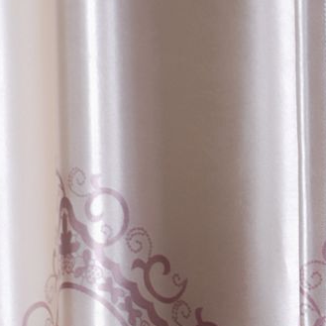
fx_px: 4955
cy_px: 571
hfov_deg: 3.7
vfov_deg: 3.7
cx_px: 527
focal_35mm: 465
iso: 100
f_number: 11
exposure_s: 1/8
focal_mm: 75
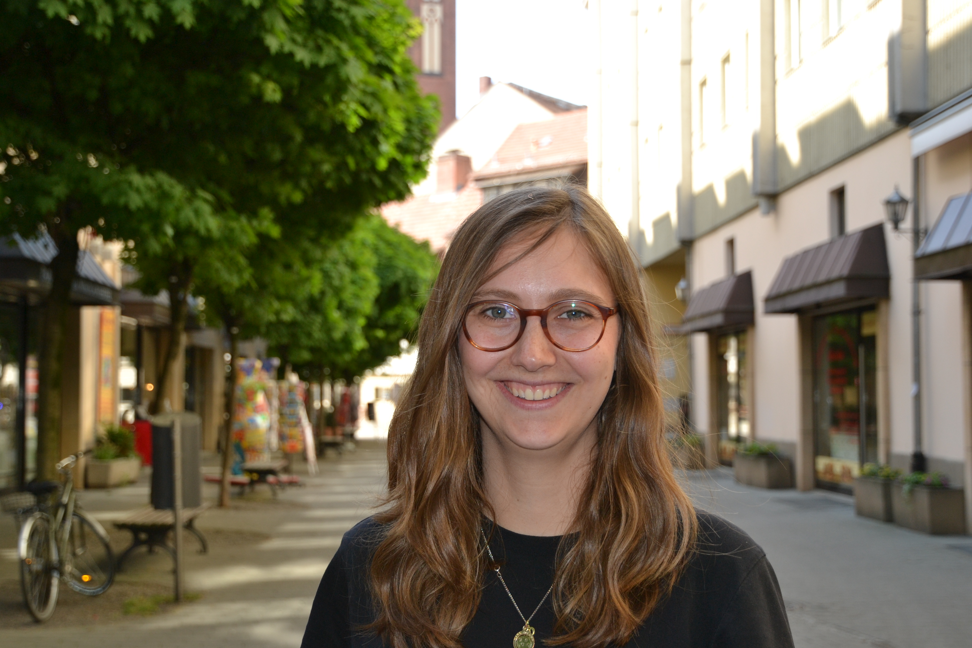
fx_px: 1310
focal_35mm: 49
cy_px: 323
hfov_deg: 40.7
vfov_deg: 27.8
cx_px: 475
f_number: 4.5
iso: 180
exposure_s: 1/200
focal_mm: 31
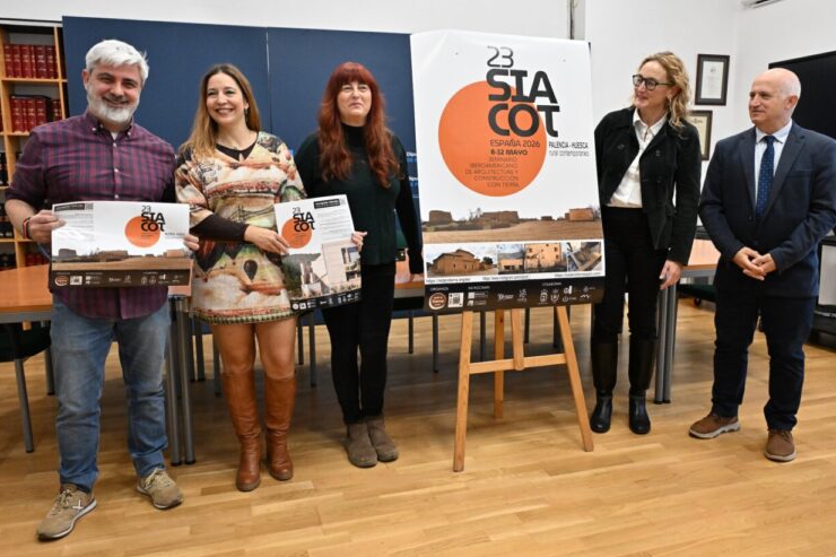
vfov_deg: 47.1
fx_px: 639
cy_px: 272
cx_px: 430
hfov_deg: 66.4
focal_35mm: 28
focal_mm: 26.5
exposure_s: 1/160
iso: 5000
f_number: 6.3
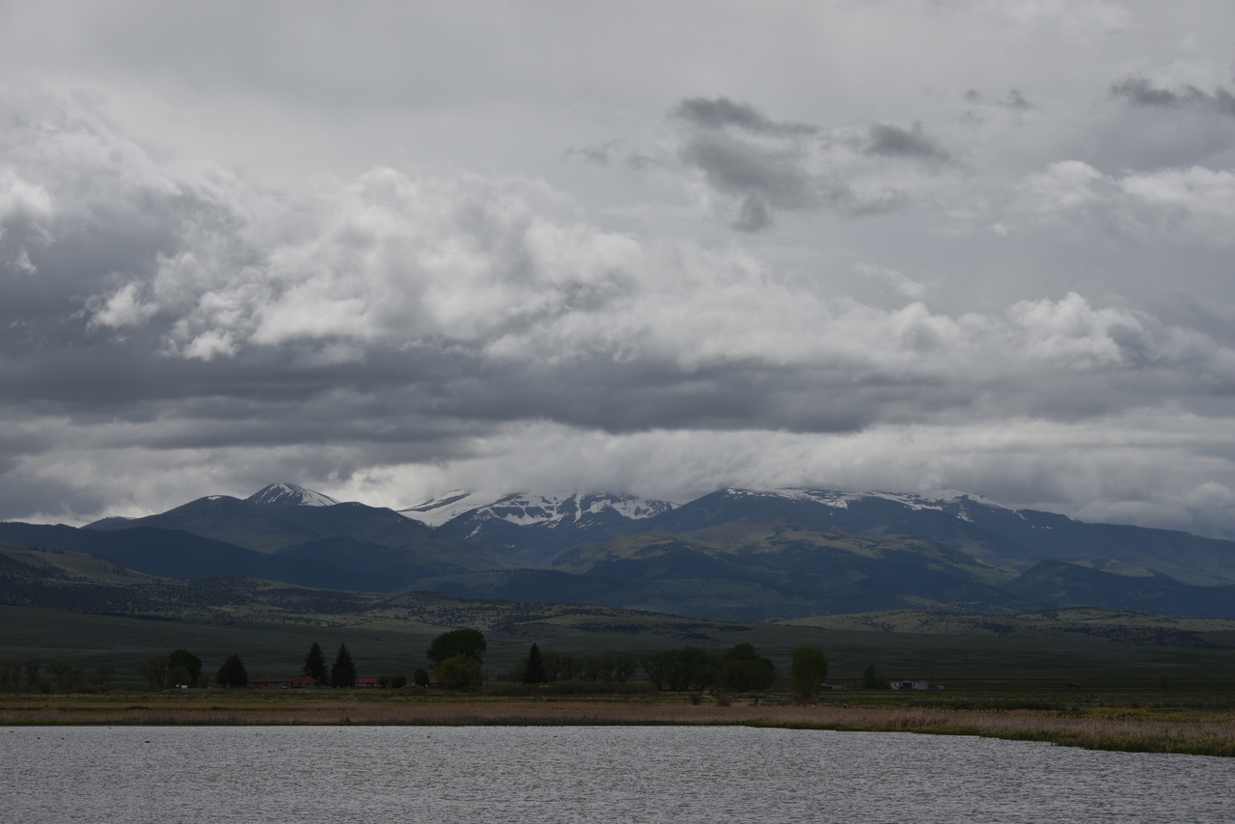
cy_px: 412
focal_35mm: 100
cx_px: 618
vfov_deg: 13.7
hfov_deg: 20.4
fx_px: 3431
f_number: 11
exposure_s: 1/500
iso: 100
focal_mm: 100
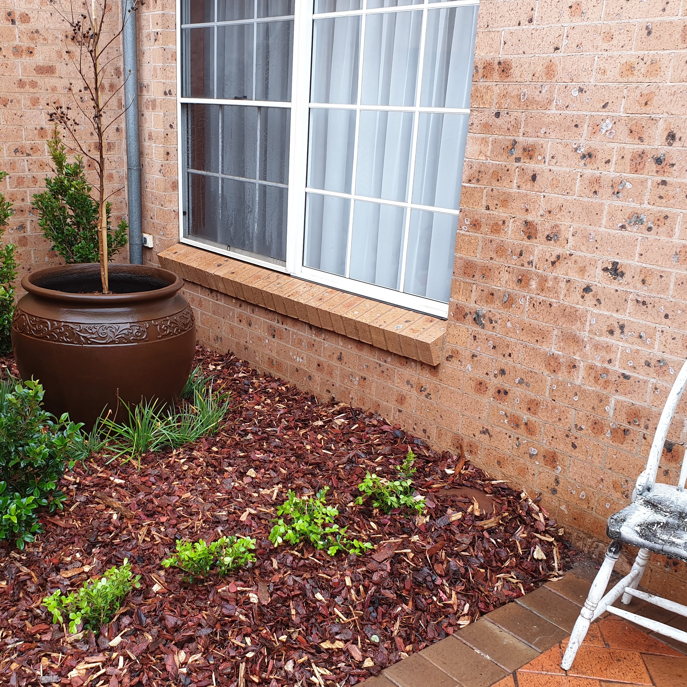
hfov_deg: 45.7
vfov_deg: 45.9
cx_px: 266
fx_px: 808
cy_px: 395
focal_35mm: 36
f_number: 2.4
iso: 50
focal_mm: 4.3
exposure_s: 1/50
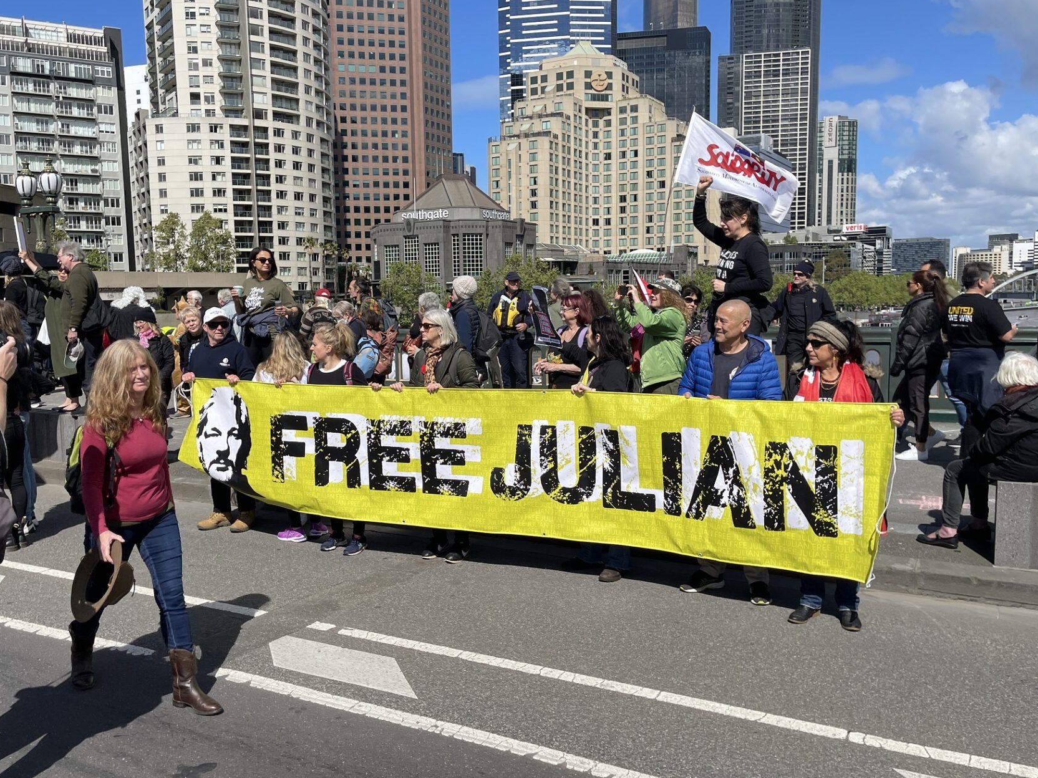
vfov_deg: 46.8
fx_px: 900
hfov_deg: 59.8
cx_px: 466
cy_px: 383
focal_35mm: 30
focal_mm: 5.1
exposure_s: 1/5128
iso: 32
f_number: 1.6
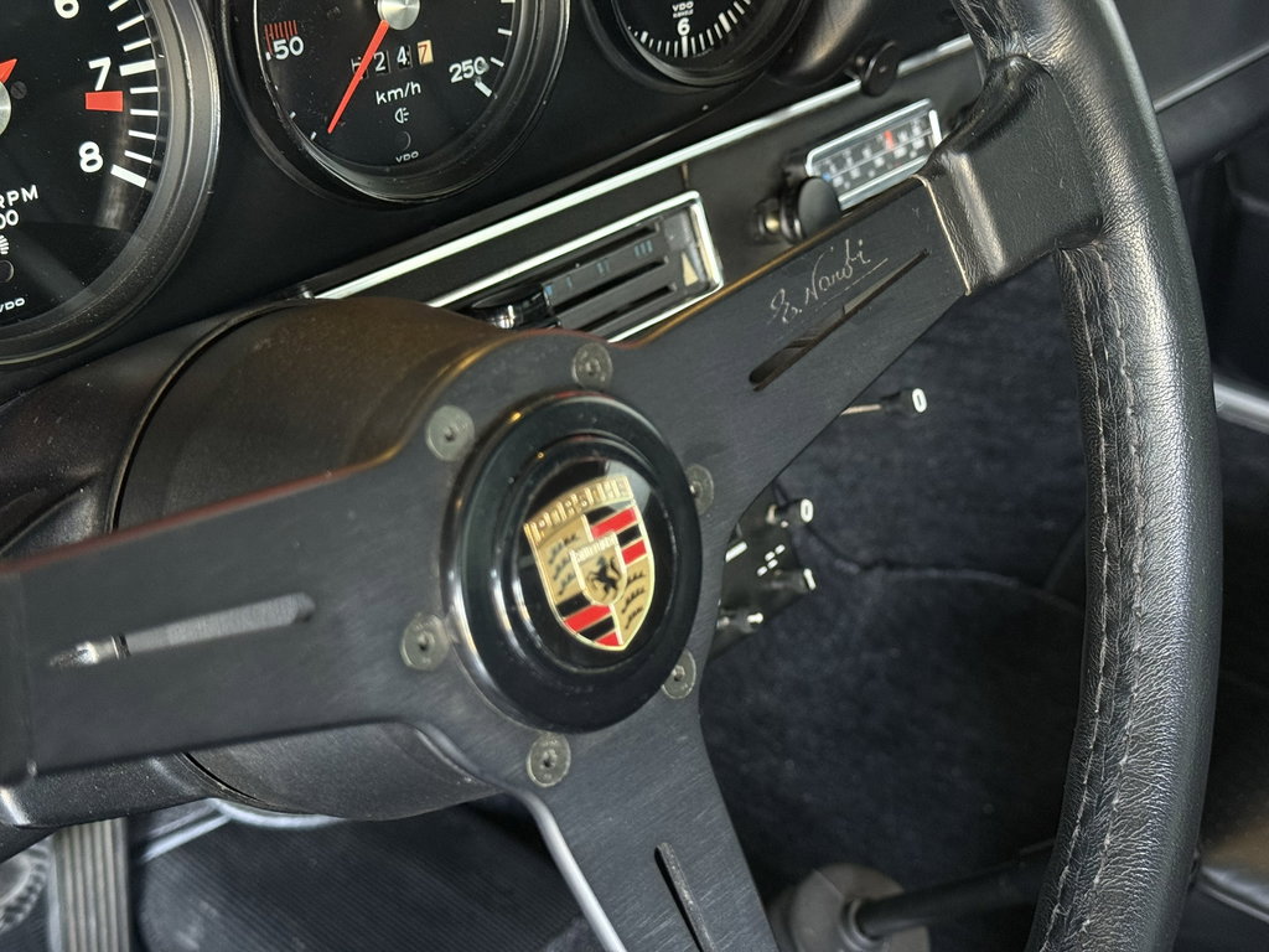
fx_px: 1760
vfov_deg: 30.3
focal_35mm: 48
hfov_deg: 39.7
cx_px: 634
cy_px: 476
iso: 320
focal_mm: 6.76
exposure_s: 1/33
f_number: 1.78
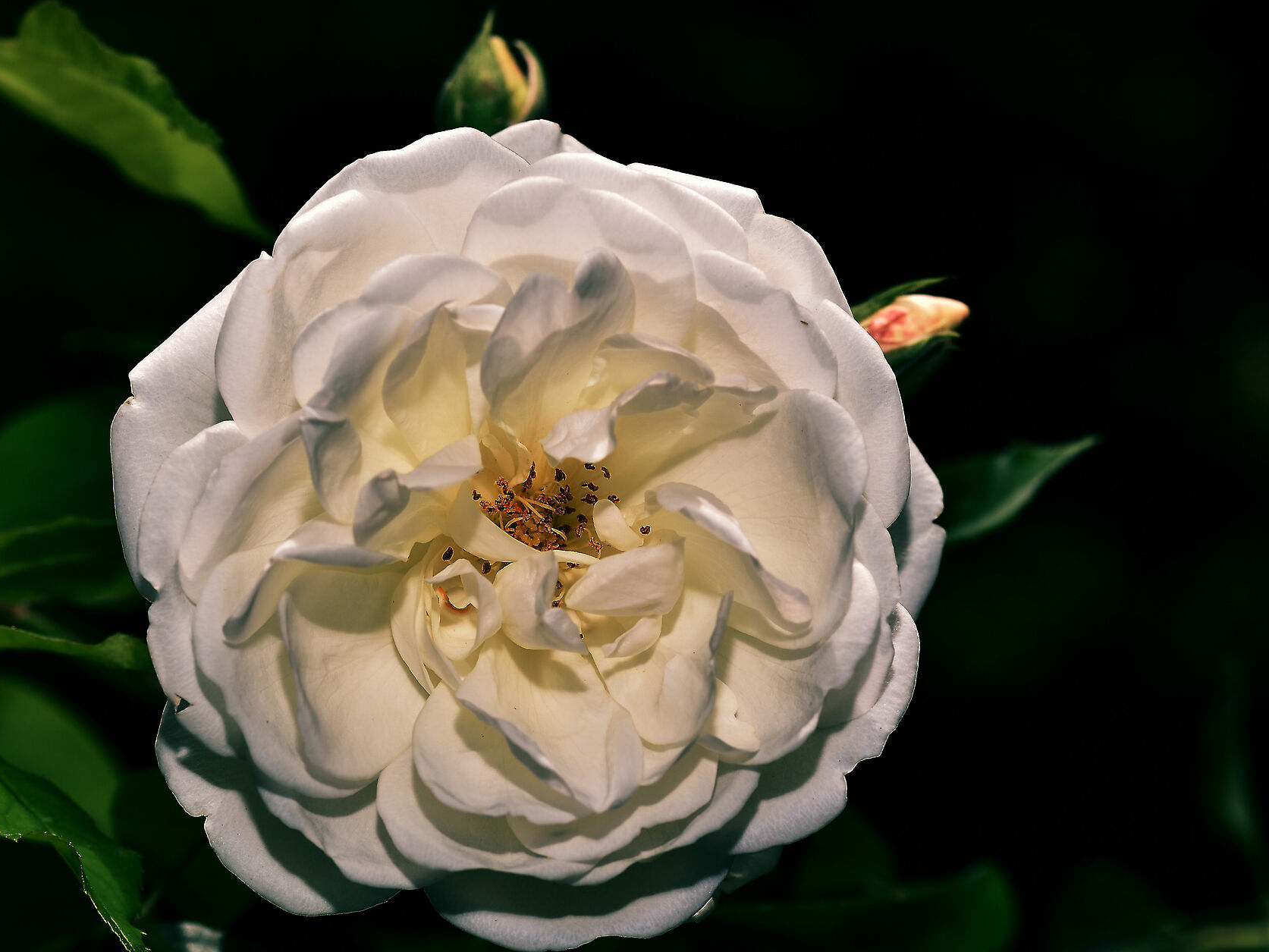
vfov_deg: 10.7
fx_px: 5059
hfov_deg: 14.3
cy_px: 528
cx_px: 564
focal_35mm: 138
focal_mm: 100
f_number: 11
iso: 100
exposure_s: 1/250
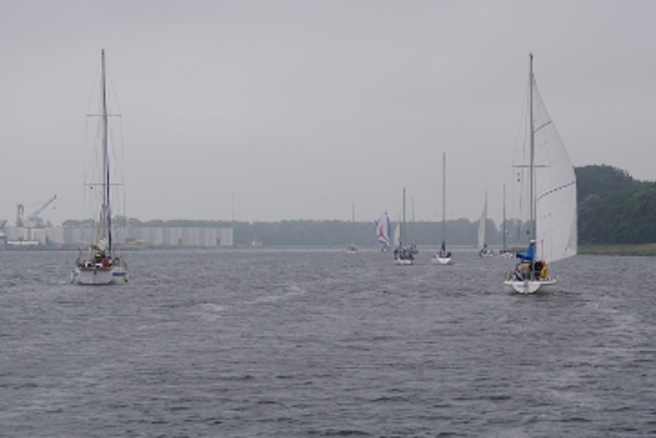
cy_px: 214
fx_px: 3026
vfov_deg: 8.3
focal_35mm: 166
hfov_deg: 12.4
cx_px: 323
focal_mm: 100
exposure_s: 1/250
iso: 100
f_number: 10
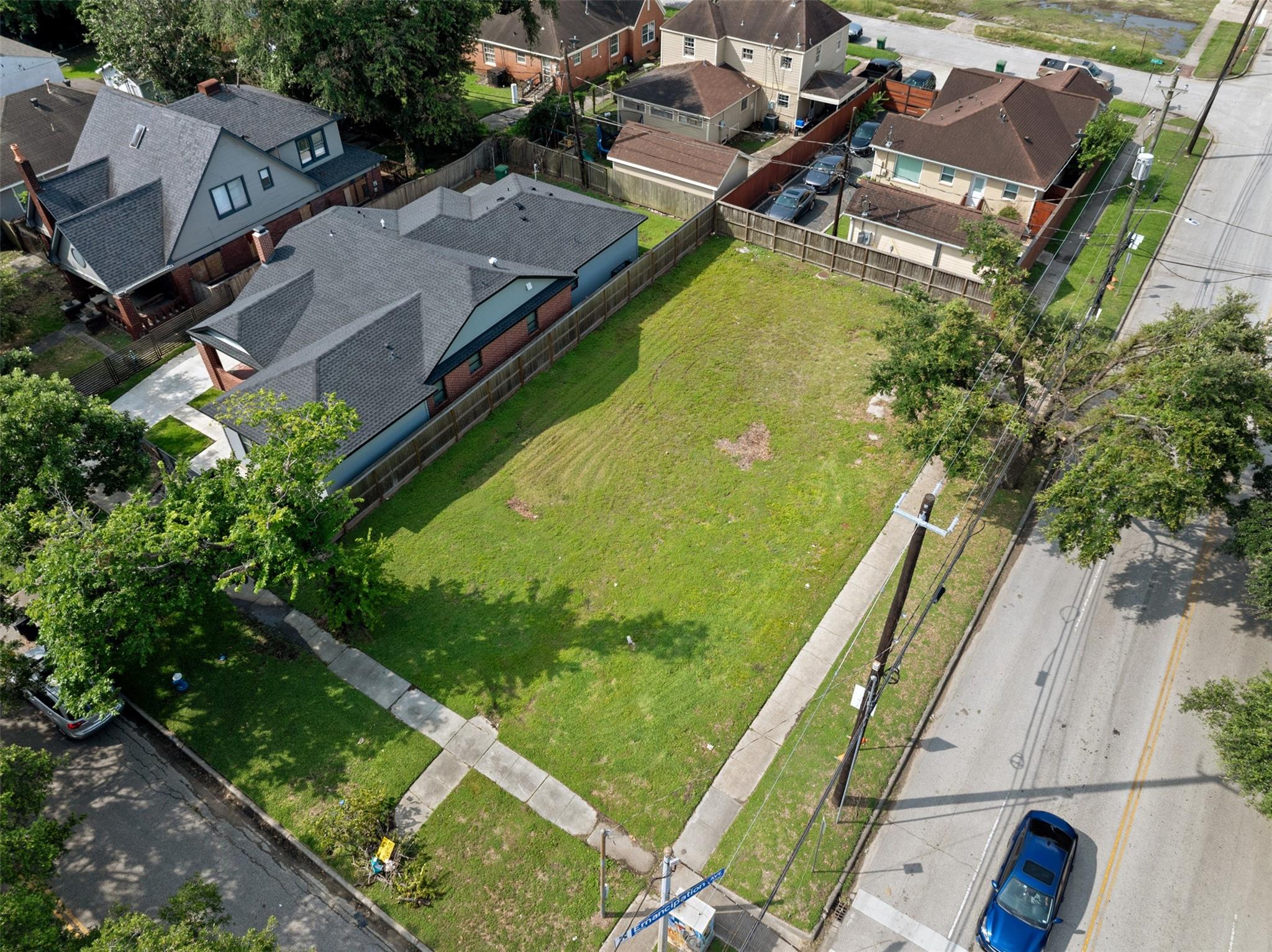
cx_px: 636
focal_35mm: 24
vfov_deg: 56.8
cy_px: 476
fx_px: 881
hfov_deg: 71.6
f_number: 2.8
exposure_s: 1/800
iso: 100
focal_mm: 12.29
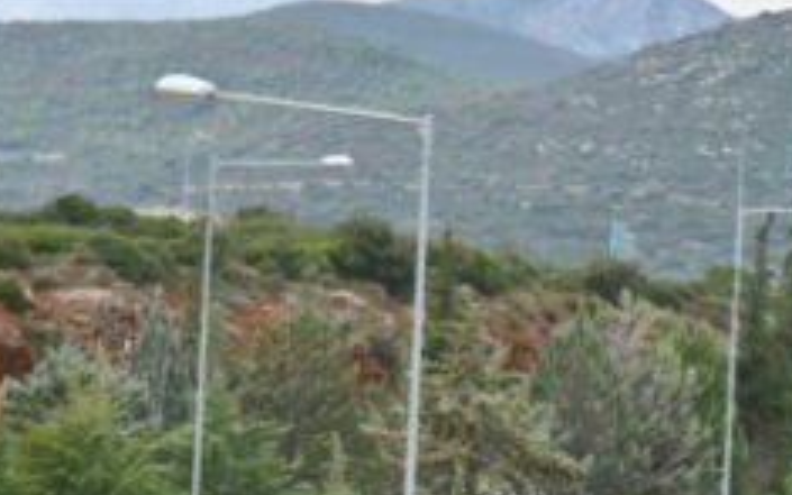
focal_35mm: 226
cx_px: 1041
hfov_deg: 9.1
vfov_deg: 5.8
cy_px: 697
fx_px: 4879
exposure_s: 1/640
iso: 800
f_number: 13
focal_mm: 50
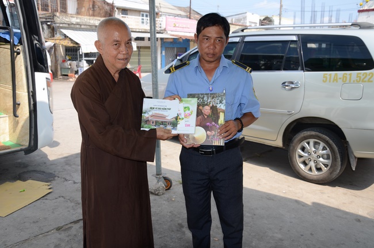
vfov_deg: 39.8
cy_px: 124
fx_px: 342
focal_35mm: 33
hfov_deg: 57.3
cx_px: 187
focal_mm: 22
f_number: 6.3
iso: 100
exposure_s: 1/250
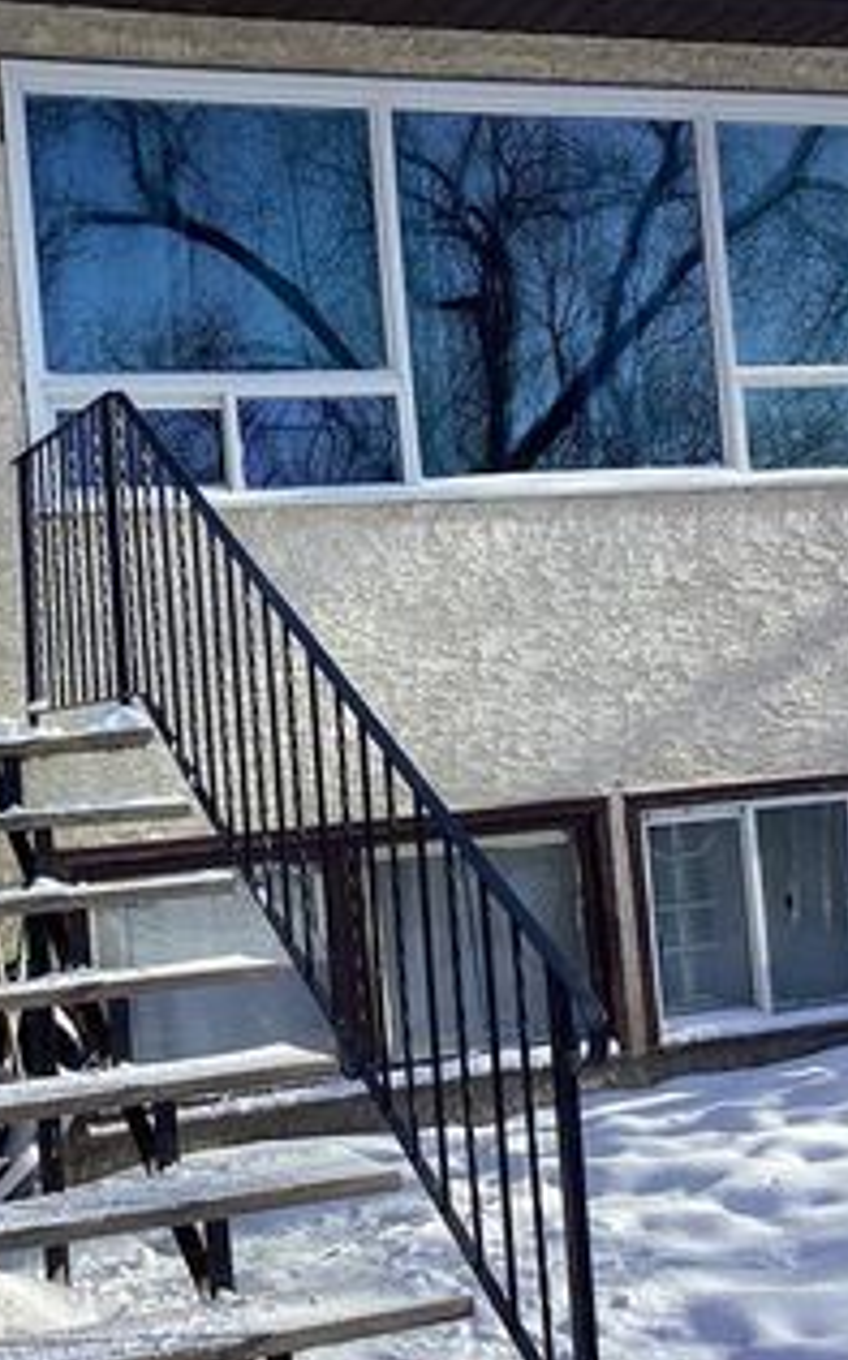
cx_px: 250
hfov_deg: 24.6
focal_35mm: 52
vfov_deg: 38.9
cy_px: 656
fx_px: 1926
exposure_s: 1/702
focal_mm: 3.3
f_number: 2.4
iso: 25
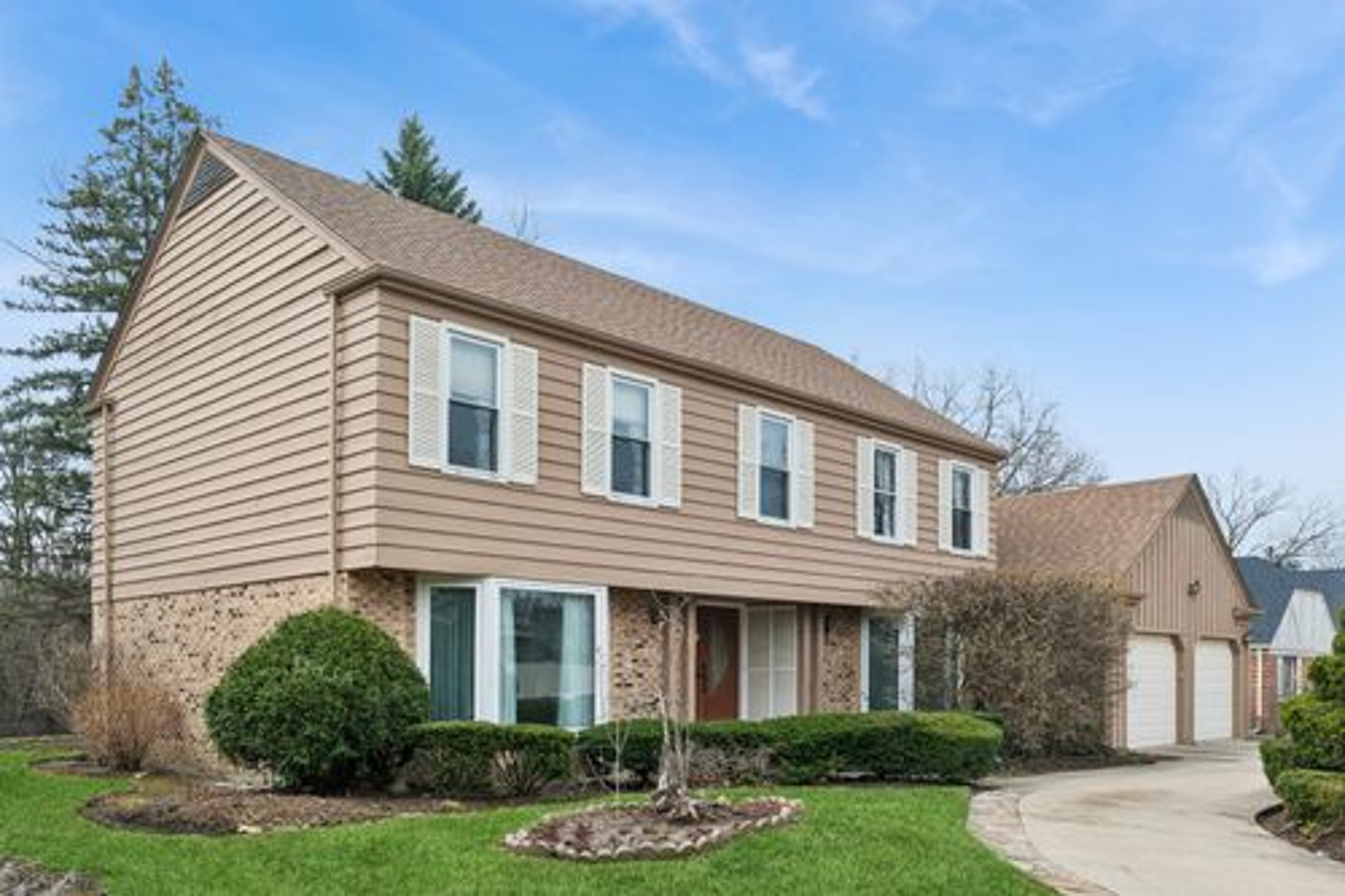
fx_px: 1083
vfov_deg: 44.9
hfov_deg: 63.7
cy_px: 448
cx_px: 672
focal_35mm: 29
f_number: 8
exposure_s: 1/1000
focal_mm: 29
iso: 400
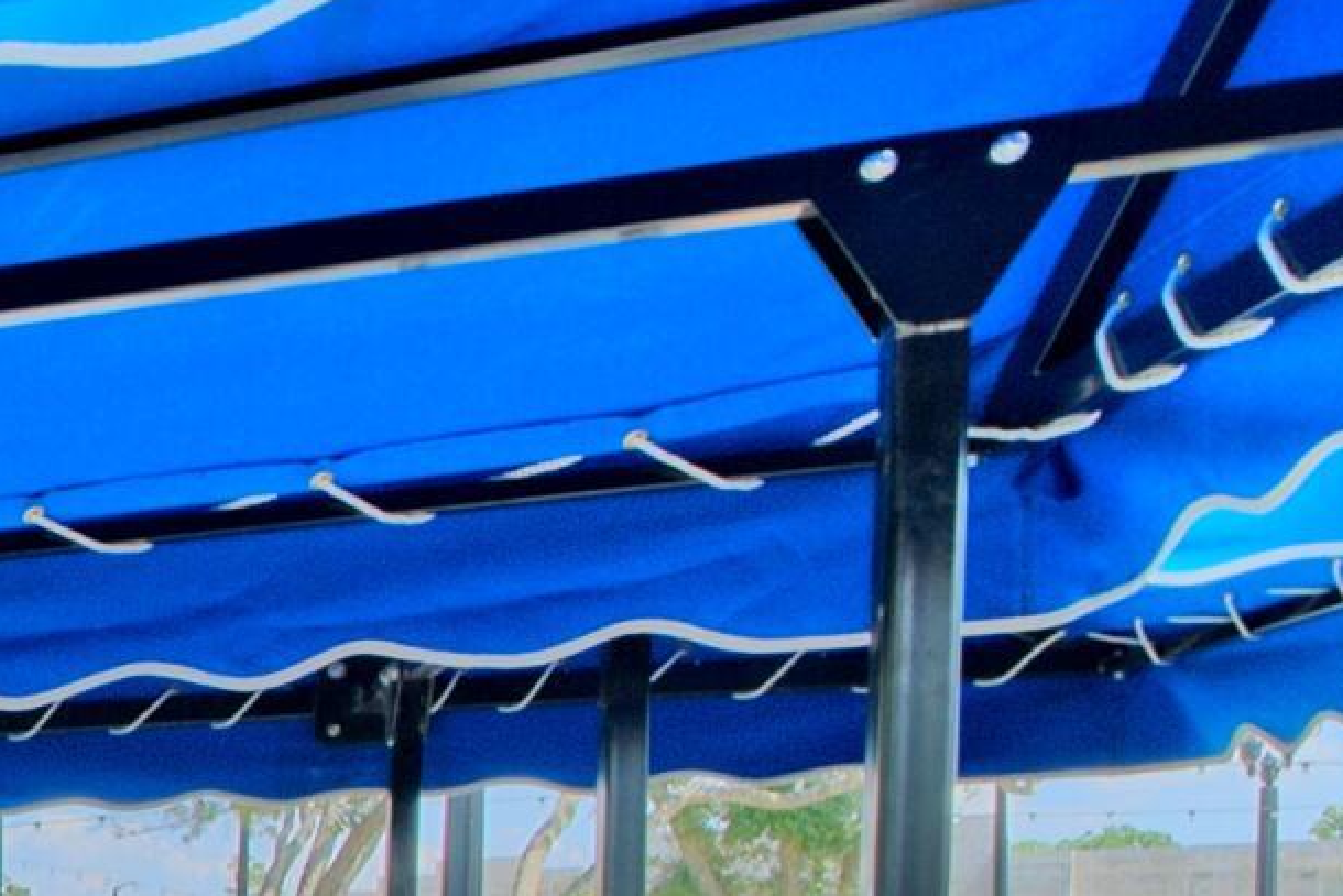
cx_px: -1561
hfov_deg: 17.5
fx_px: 2201
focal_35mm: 59
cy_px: 1166
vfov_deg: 20.9
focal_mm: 12
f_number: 8
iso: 100
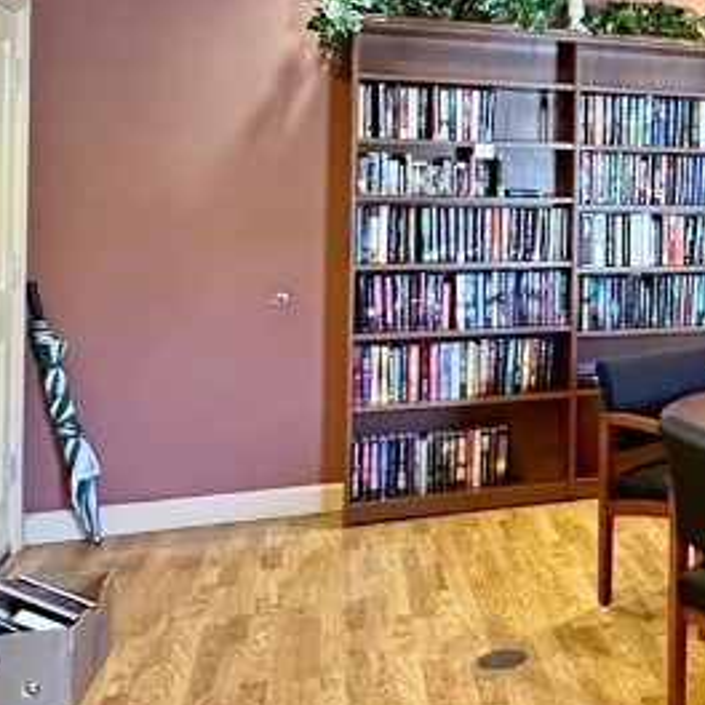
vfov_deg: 34.7
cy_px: 187
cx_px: 919
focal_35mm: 48
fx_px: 1106
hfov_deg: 28.8
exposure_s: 1/60
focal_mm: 2.22
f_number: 2.2
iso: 1250
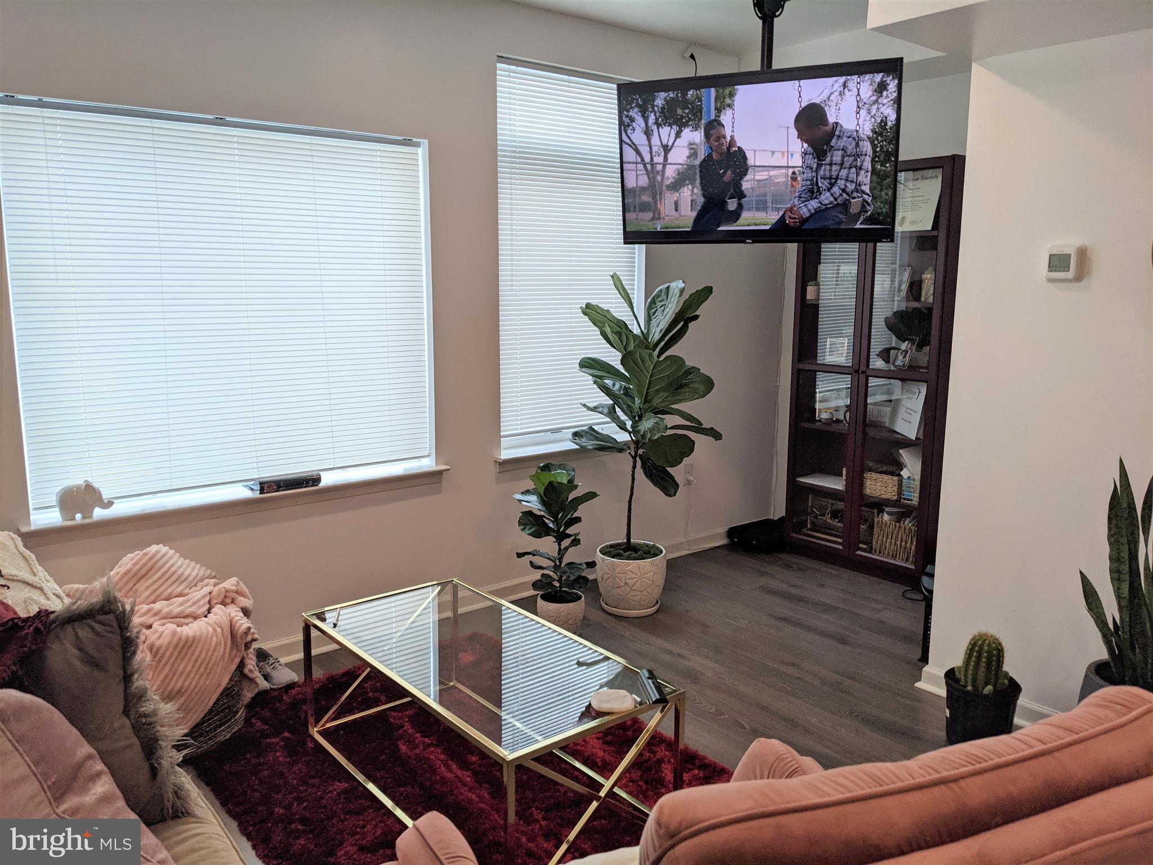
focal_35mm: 27
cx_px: 576
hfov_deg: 65.3
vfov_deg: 51.4
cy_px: 432
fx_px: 899
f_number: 1.73
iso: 75
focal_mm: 4.38
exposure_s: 1/279
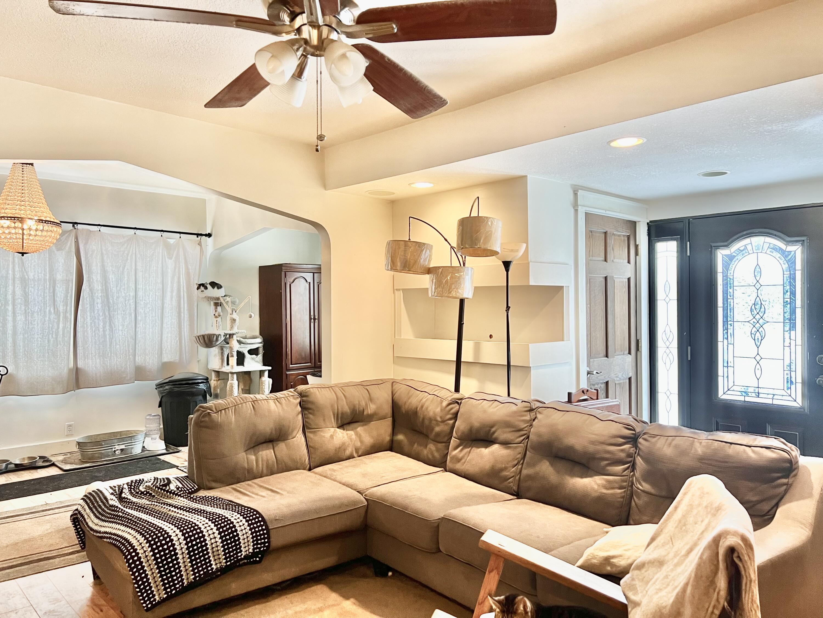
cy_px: 309
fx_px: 618
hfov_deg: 67.3
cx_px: 412
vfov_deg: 53.1
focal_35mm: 26
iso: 80
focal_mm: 5.7
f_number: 1.5
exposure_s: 1/60
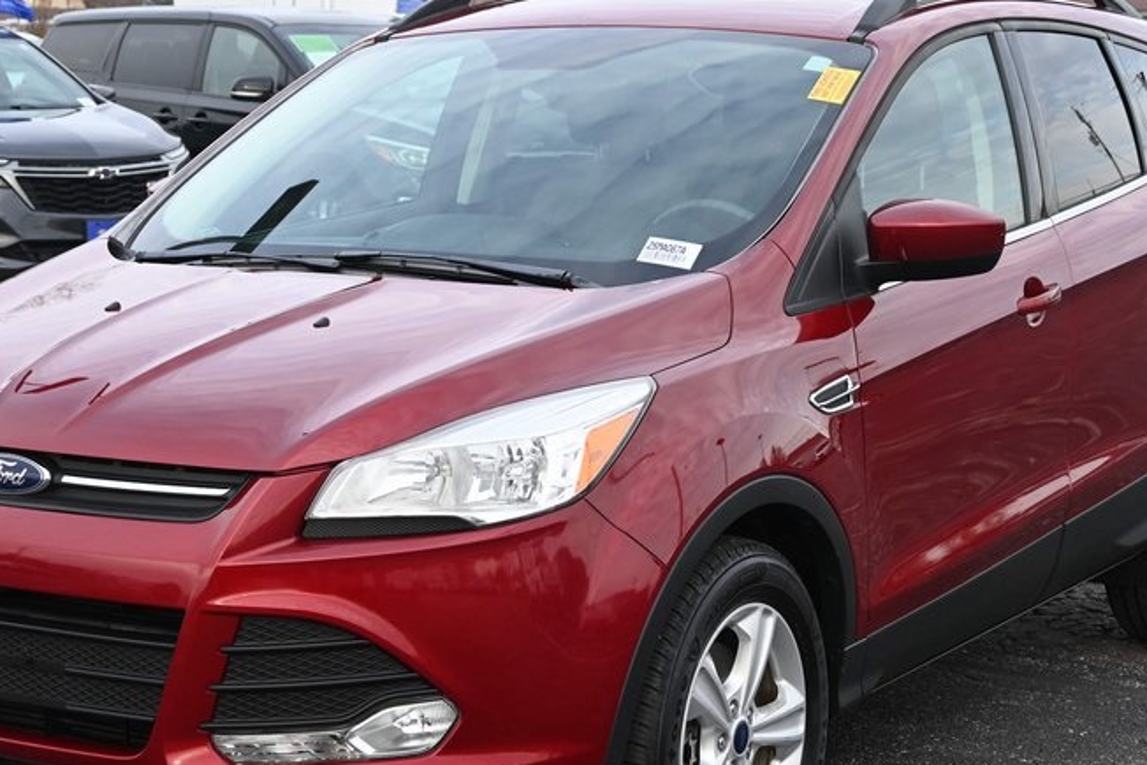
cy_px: 446
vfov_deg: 17.5
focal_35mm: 78
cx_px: 530
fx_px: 2479
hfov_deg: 26.0
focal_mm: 33
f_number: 5.6
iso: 200
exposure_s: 1/250
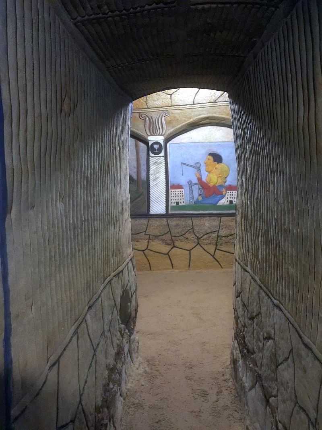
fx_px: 360
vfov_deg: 61.7
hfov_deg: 48.2
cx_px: 161
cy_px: 215
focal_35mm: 29
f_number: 2.2
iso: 125
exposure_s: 1/4
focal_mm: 4.15
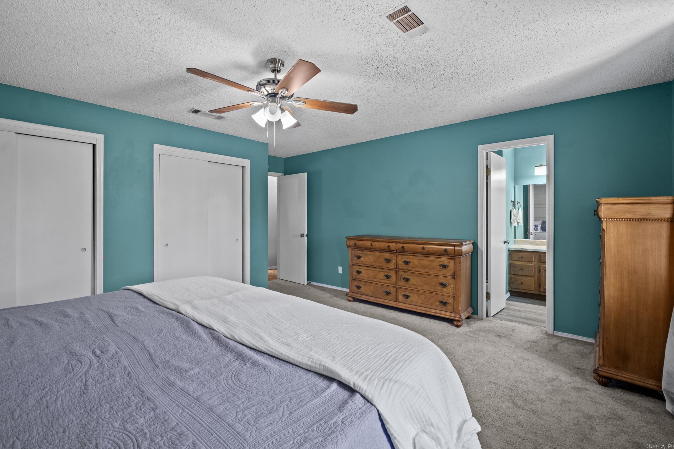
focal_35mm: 15
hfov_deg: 100.4
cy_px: 224
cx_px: 337
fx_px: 281
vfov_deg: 77.3
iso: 400
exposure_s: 1.3
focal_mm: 10
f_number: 8
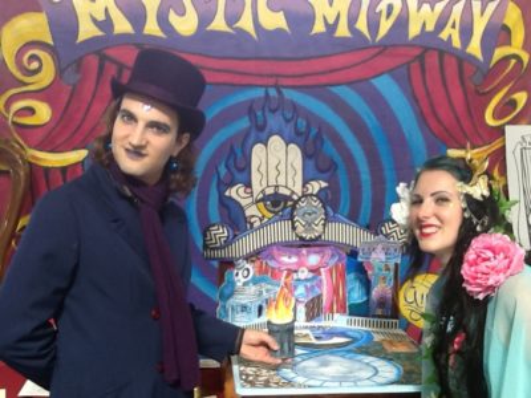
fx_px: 675
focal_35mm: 44
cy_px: 199
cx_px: 266
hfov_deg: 42.9
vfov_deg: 32.9
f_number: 2.4
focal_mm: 2.03
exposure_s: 1/40
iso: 50
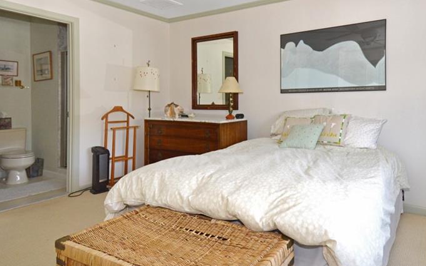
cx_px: 250
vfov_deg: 51.7
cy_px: 82
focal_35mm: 23
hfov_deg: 76.5
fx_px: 267
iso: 500
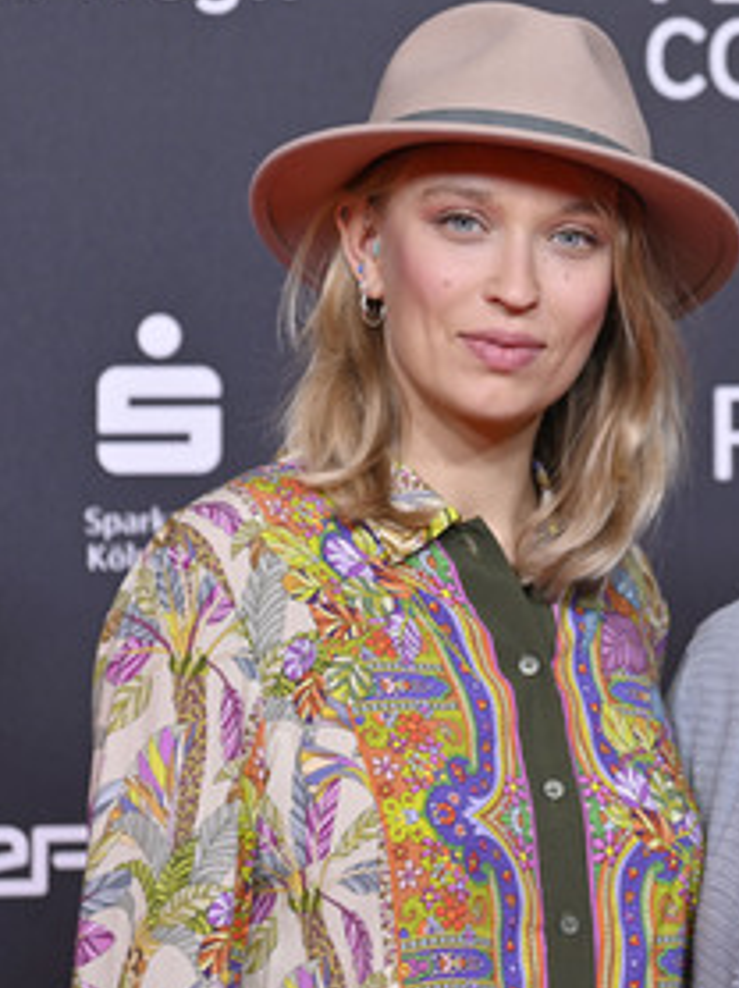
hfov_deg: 8.2
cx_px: 737
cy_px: 483
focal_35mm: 181
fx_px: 5160
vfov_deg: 10.9
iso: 640
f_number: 4
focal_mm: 116
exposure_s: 1/200
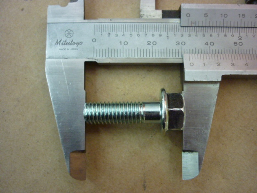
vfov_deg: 42.9
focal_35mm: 33
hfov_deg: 55.4
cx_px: 128
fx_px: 245
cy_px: 96
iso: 400
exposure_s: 1/20
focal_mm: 5.5
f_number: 2.8
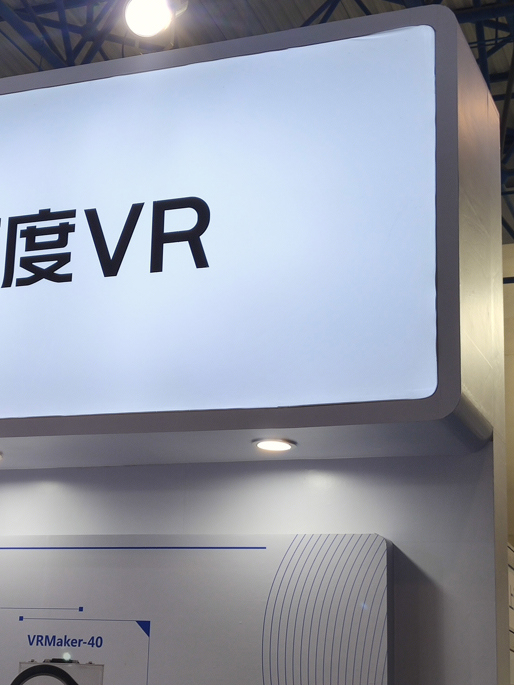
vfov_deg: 29.0
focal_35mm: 67
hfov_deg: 21.6
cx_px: 98
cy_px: 342
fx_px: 1326
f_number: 1.75
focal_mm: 4.75
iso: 124
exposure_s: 1/100
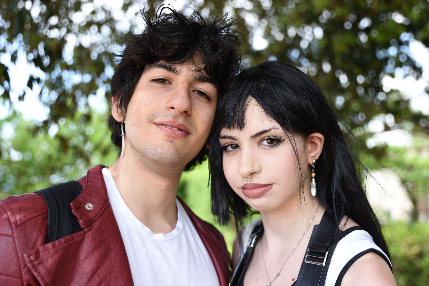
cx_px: 214
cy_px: 143
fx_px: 501
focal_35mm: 42
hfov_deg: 46.4
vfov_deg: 31.9
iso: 160
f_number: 2.8
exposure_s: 1/250
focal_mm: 42
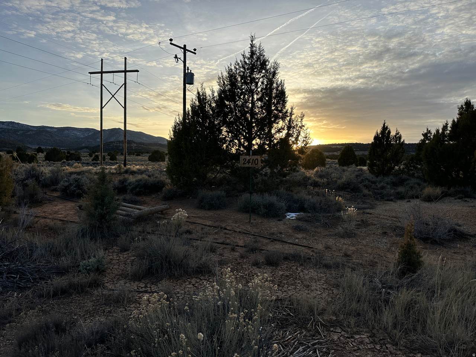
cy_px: 178
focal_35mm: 24
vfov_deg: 56.8
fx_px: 330
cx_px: 238
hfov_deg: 71.6
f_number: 1.78
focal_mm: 6.86
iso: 80
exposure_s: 1/2203
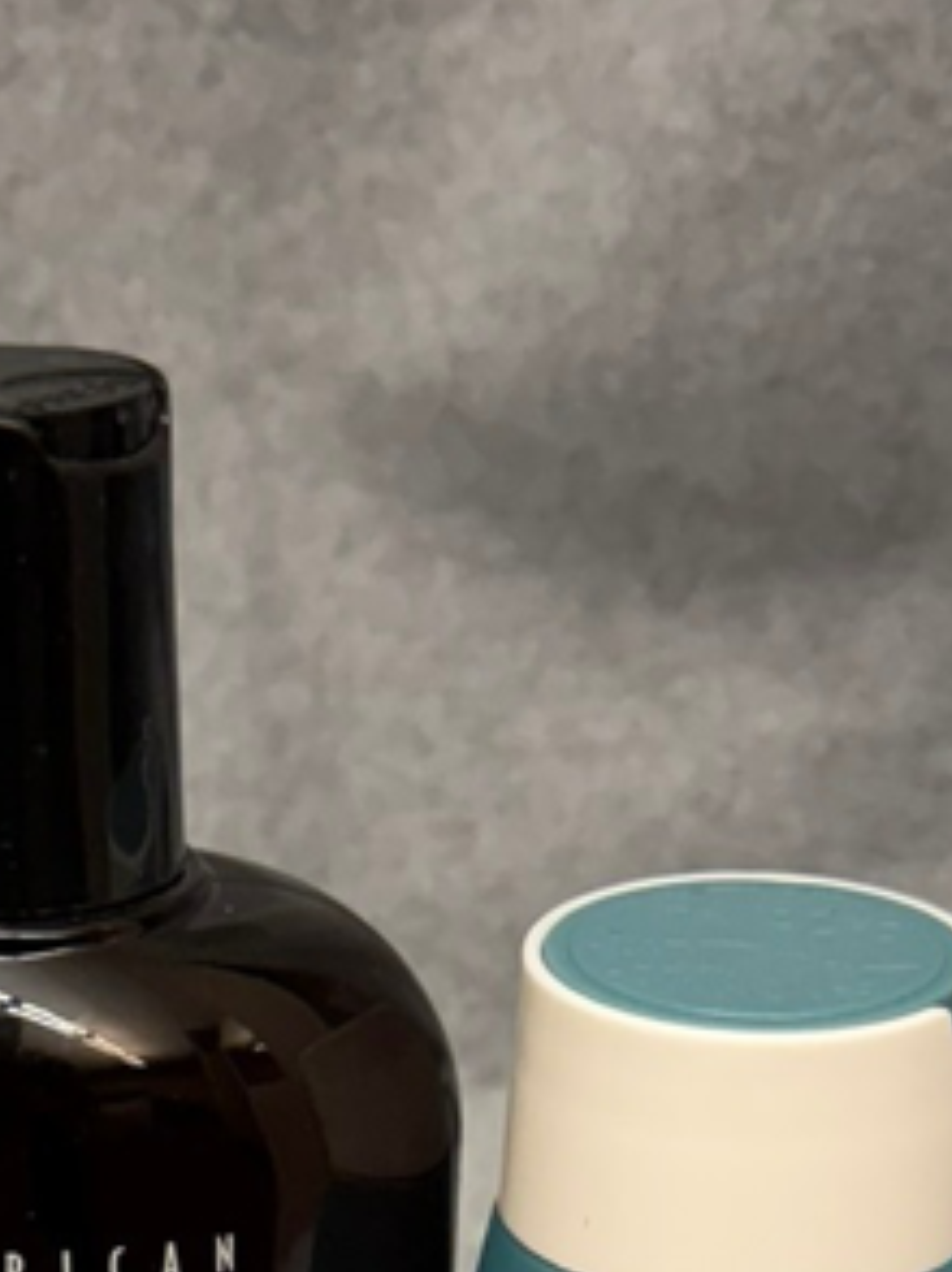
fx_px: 3599
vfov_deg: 17.7
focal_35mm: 98
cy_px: 1964
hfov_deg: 15.0
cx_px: 286
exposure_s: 1/120
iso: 200
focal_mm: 6.76
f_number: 1.78
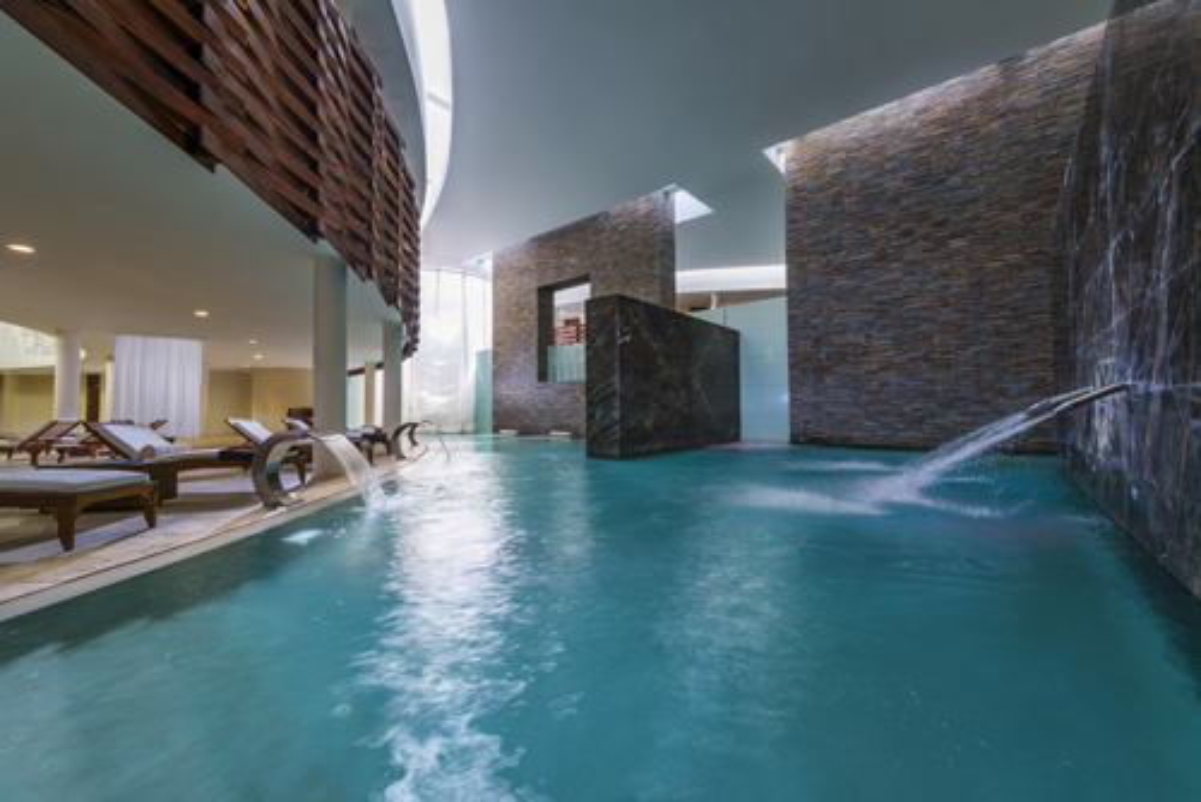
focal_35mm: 14
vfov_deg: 81.3
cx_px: 600
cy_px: 401
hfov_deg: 104.2
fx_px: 467
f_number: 16
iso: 400
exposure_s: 1/2.5
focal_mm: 14
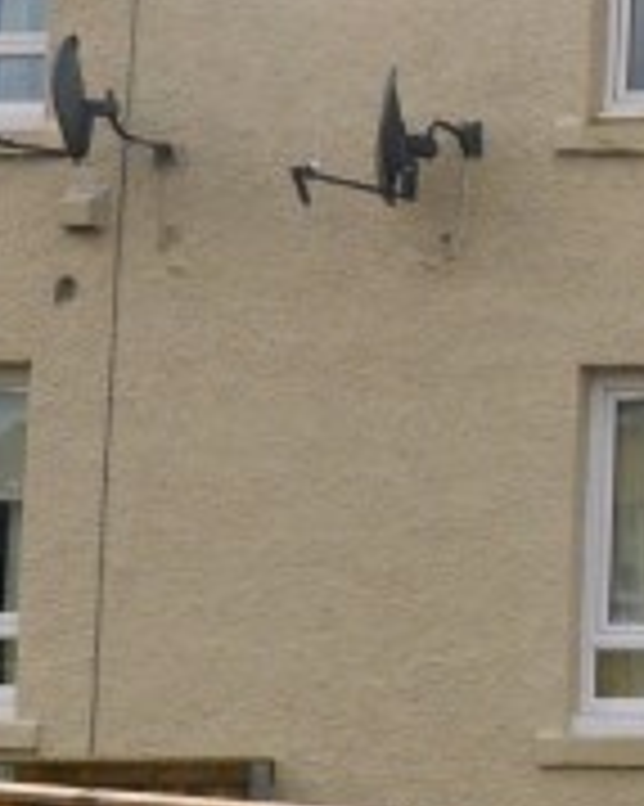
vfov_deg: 21.0
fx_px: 2170
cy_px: 545
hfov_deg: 13.1
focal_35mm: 91
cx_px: 1509
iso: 200
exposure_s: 1/200
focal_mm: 10
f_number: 9
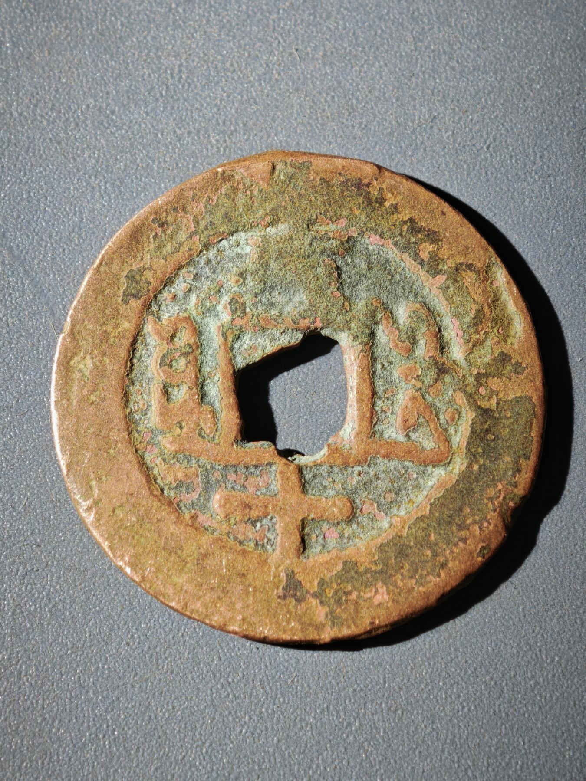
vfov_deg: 18.0
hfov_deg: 13.6
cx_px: 293
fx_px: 2460
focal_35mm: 109
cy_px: 390
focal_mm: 9
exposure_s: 1/100
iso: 320
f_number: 2
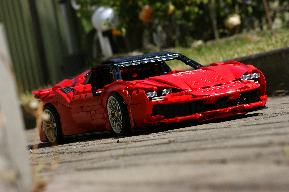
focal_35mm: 135
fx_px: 1083
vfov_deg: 10.1
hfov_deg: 15.2
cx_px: 144
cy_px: 96
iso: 400
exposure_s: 1/800
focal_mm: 90
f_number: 11
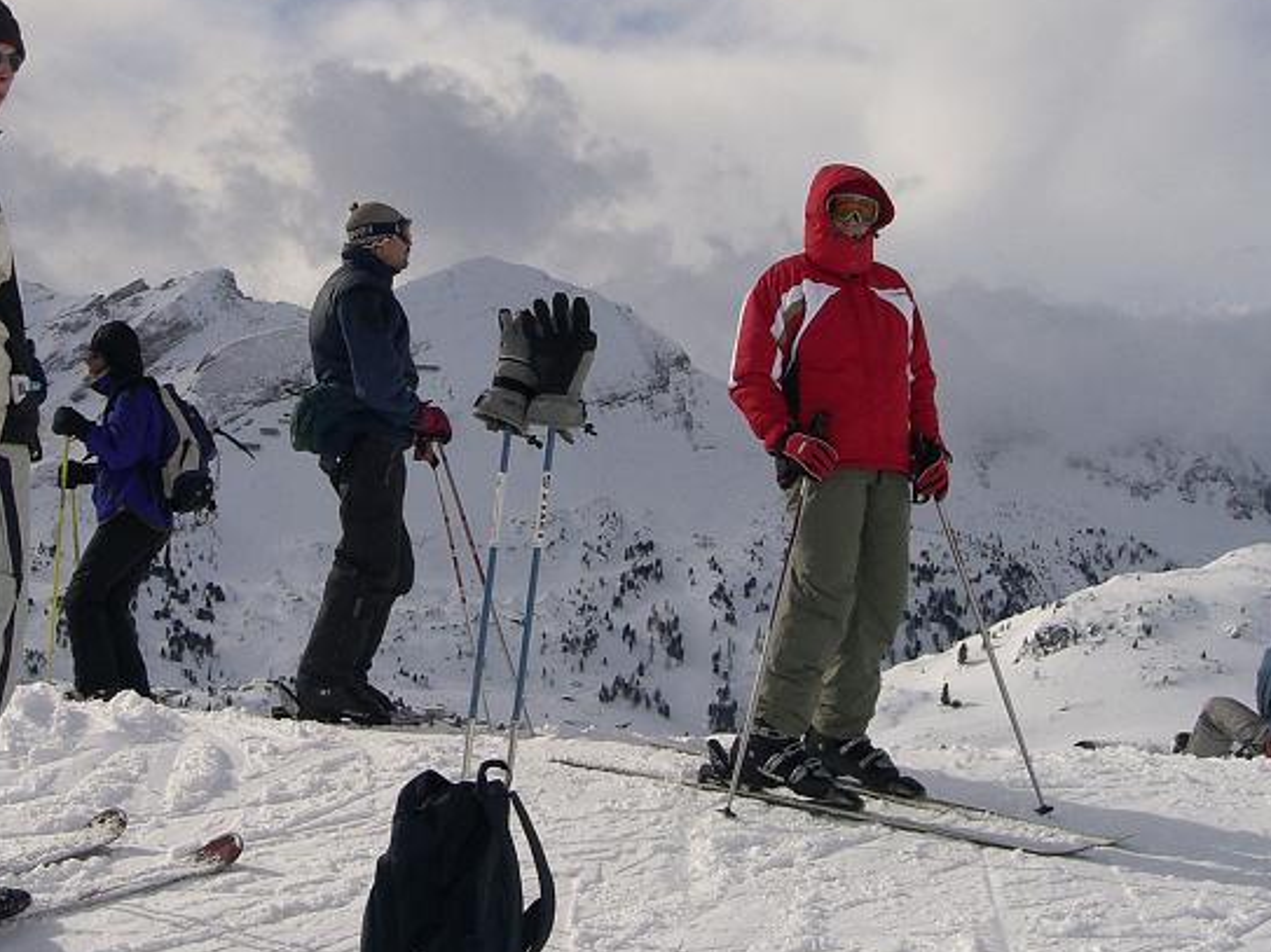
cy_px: 330
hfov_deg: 34.2
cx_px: 466
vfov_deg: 26.0
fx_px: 2056
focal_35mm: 56
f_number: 4.4
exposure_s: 1/2000
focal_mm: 6.3
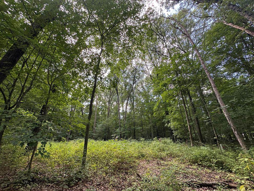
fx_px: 103
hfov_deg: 102.1
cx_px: 127
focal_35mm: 14
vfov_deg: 85.7
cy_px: 96
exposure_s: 1/99
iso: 80
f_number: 2.2
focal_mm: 2.22
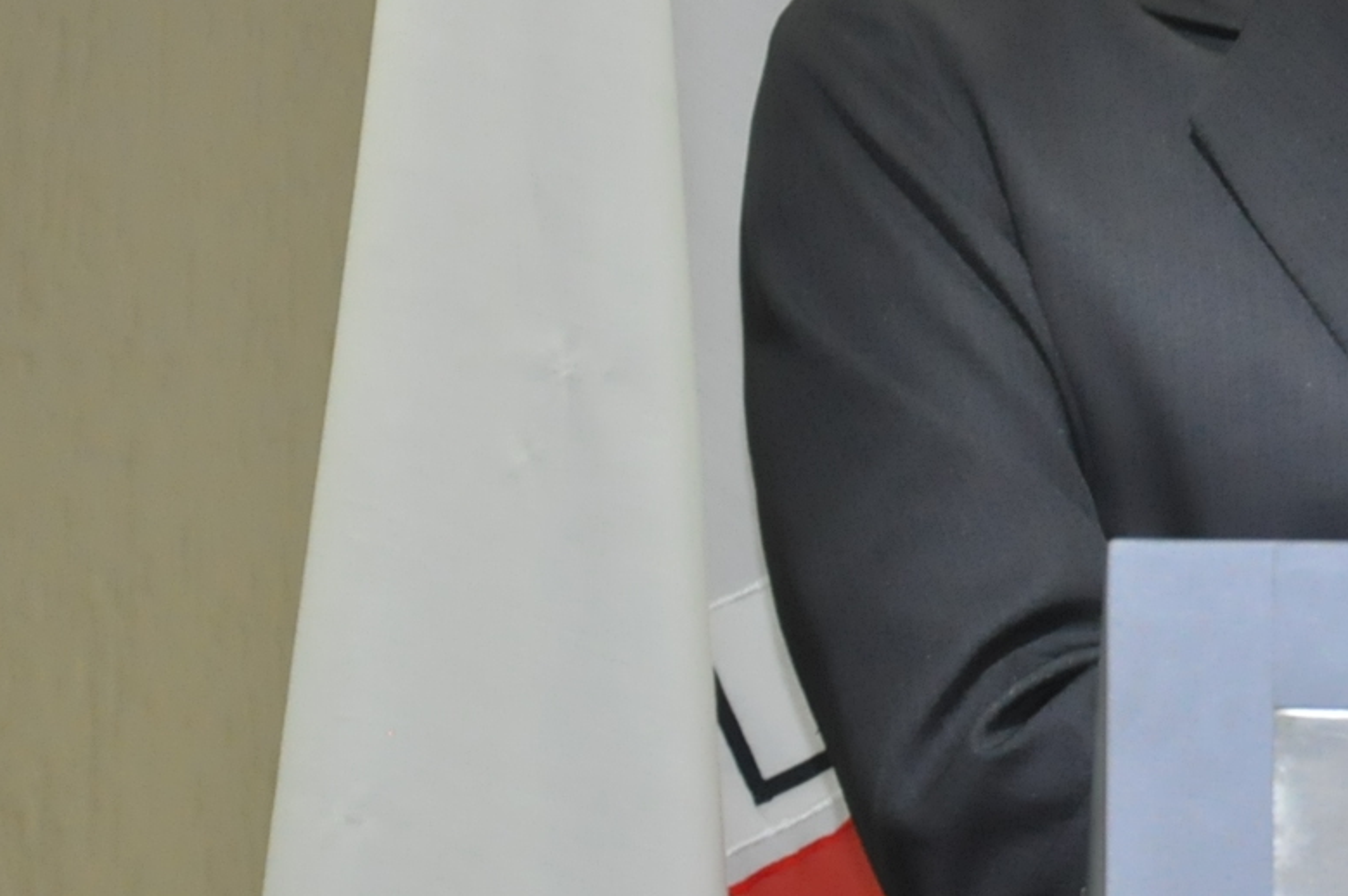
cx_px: 1448
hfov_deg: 4.8
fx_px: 16213
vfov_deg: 3.2
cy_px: -123
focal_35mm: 433
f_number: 5.6
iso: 2000
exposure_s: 1/60
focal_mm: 105
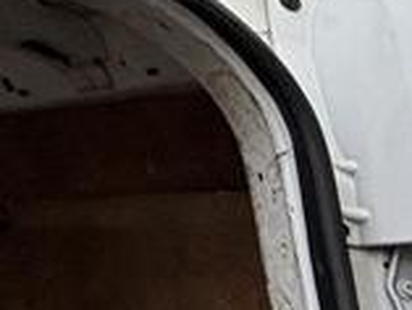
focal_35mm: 80
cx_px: 1071
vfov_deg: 15.6
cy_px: 573
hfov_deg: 13.7
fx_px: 953
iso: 80
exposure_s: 1/99
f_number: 2.2
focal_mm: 2.22
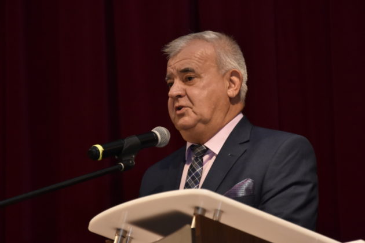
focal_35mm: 158
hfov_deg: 13.0
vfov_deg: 8.7
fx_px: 1597
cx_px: 182
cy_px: 122
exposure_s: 1/200
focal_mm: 105
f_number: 5.6
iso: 1600
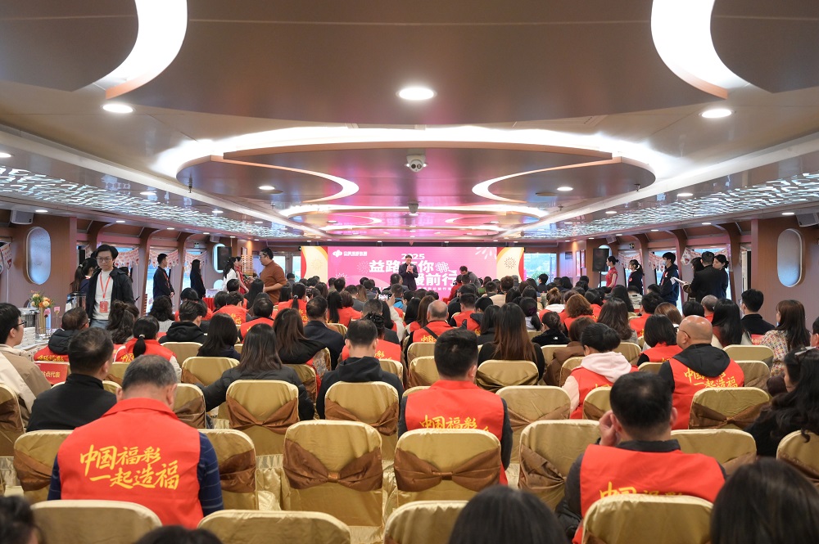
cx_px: 410
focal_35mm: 26
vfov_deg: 48.7
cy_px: 272
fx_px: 602
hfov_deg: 68.4
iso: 5000
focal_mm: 26.5
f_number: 4
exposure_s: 1/200
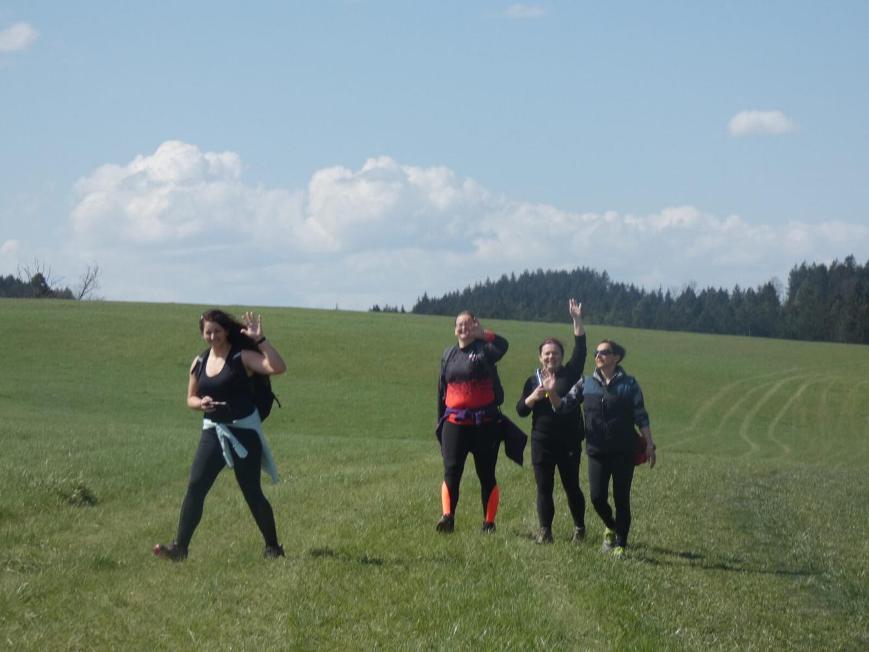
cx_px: 434
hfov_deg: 14.6
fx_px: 3390
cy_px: 326
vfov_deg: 11.0
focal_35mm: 135
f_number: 5.3
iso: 80
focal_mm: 24.2
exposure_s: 1/500
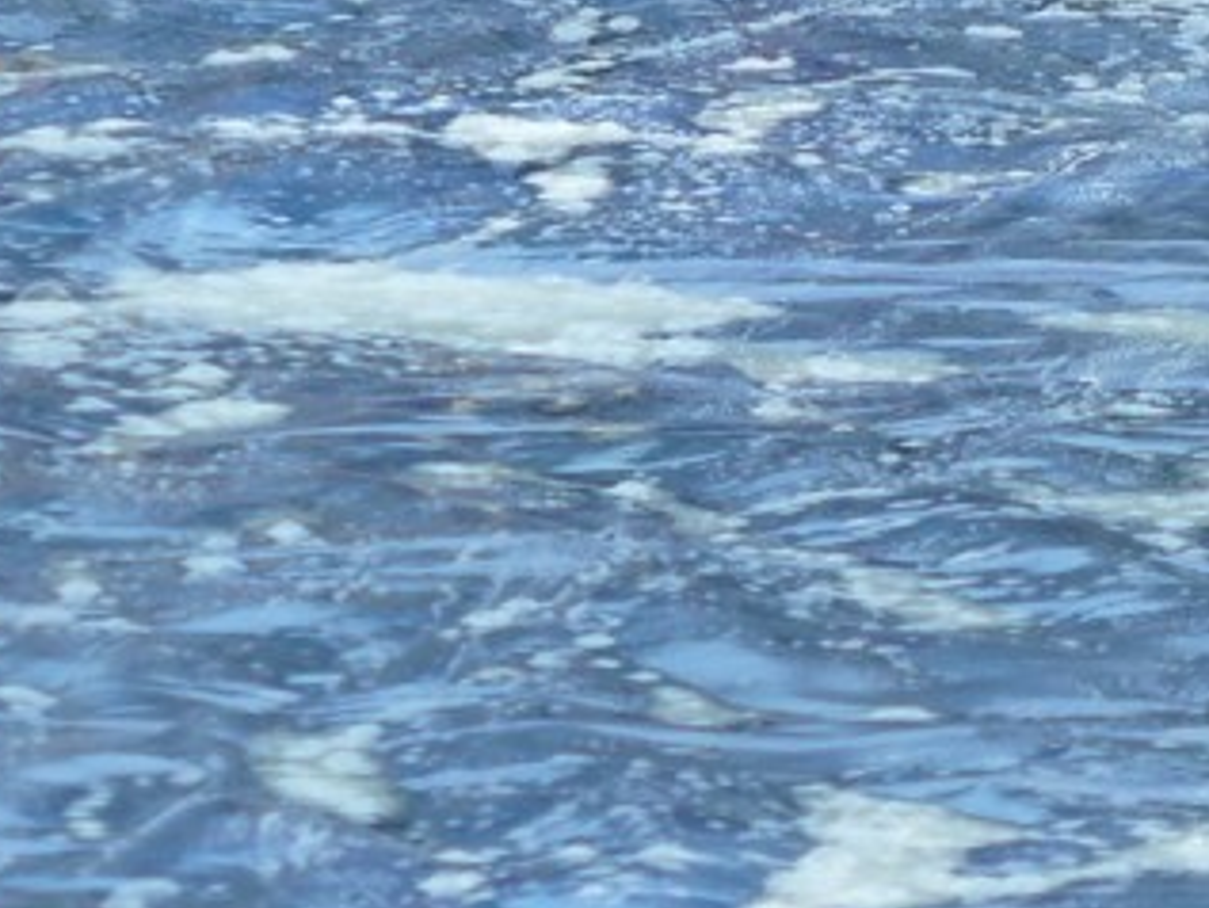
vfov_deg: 3.3
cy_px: 214
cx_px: 1804
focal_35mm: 446
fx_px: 15583
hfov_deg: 4.4
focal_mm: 19.4
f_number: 3.7
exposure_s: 1/320
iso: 100
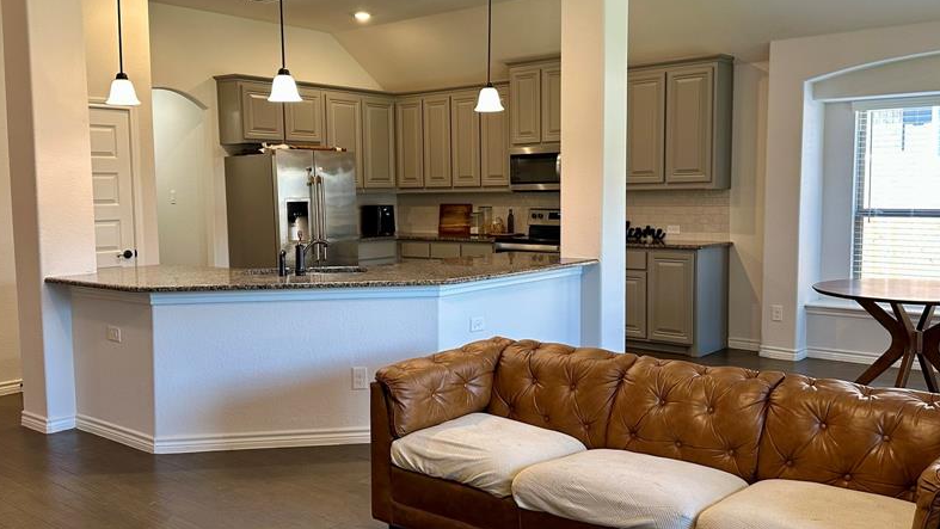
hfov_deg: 58.0
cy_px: 263
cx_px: 463
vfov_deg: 34.7
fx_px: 848
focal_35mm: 34
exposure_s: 1/60
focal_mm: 6.86
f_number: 1.78
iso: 125
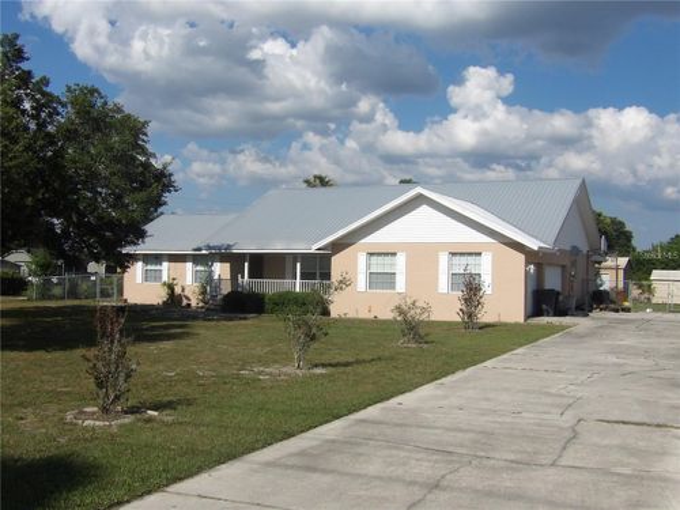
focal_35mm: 39
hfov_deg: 47.9
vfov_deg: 36.8
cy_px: 255
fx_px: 766
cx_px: 340
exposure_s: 1/776
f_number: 5.2
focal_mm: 7
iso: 100
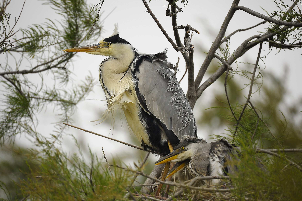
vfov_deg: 2.2
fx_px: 5181
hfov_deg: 3.3
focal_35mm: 618
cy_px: 99
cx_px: 151
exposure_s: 1/3200
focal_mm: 600
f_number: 6.3
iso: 1250
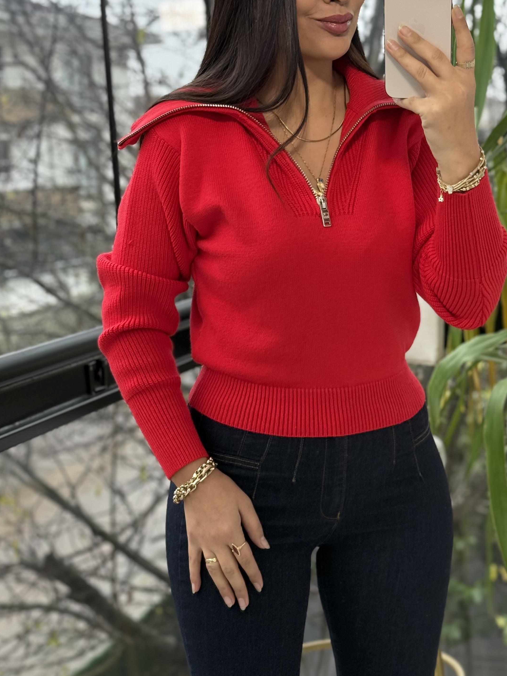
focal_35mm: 68
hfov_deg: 21.6
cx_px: 312
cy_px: 284
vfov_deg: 28.5
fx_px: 1328
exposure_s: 1/115
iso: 160
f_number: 1.78
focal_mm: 6.76
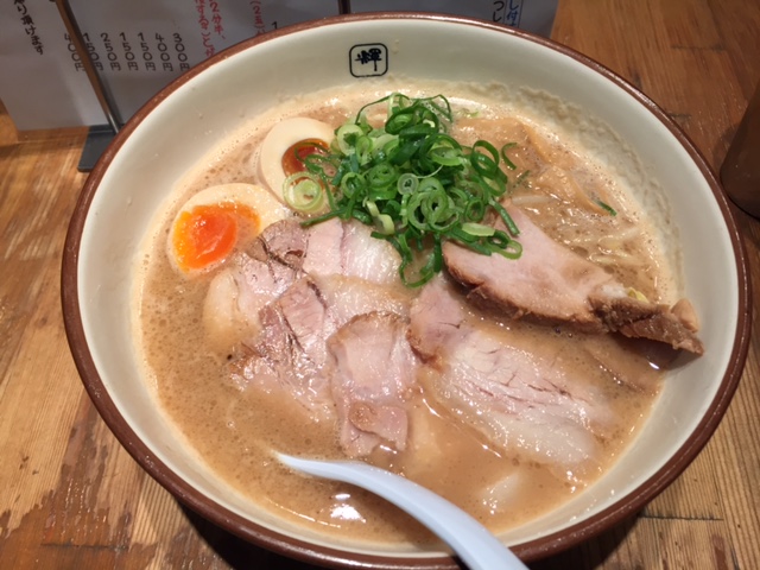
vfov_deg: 48.2
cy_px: 285
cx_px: 380
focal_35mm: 29
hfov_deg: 61.7
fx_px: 637
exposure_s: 1/40
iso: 32
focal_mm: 4.15
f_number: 2.2
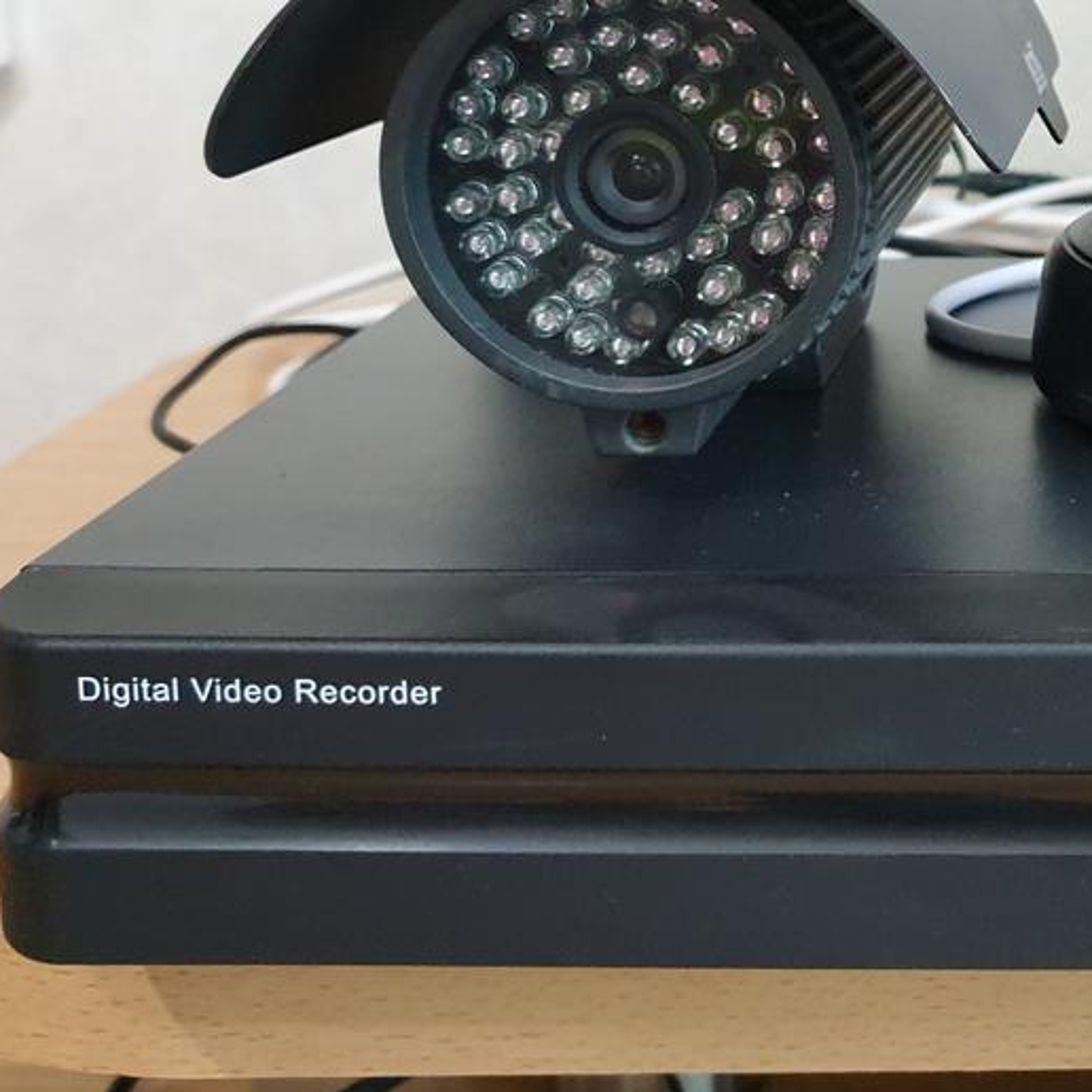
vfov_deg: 29.2
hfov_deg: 28.0
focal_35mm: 57
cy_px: 169
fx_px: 2034
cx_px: 1132
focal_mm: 4.3
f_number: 1.5
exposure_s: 1/60
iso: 320
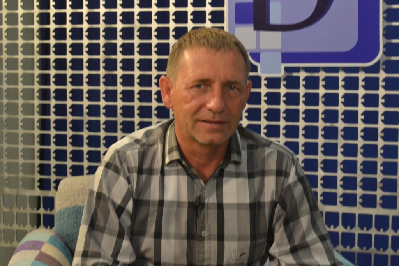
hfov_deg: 26.0
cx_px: 200
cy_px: 133
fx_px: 865
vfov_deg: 17.5
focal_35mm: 78
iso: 800
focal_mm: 52
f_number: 10
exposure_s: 1/20
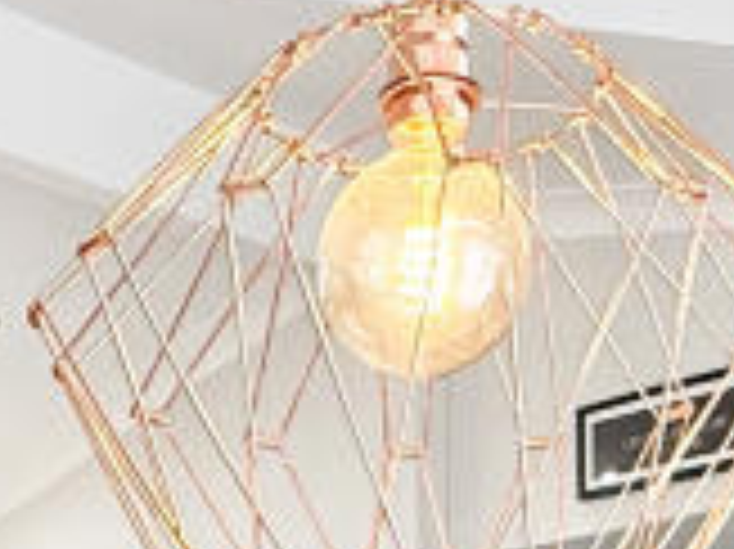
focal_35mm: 88
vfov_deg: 14.6
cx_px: 261
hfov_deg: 22.2
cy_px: 1012
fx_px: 1865
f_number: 2.2
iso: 200
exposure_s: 1/99
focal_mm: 2.22
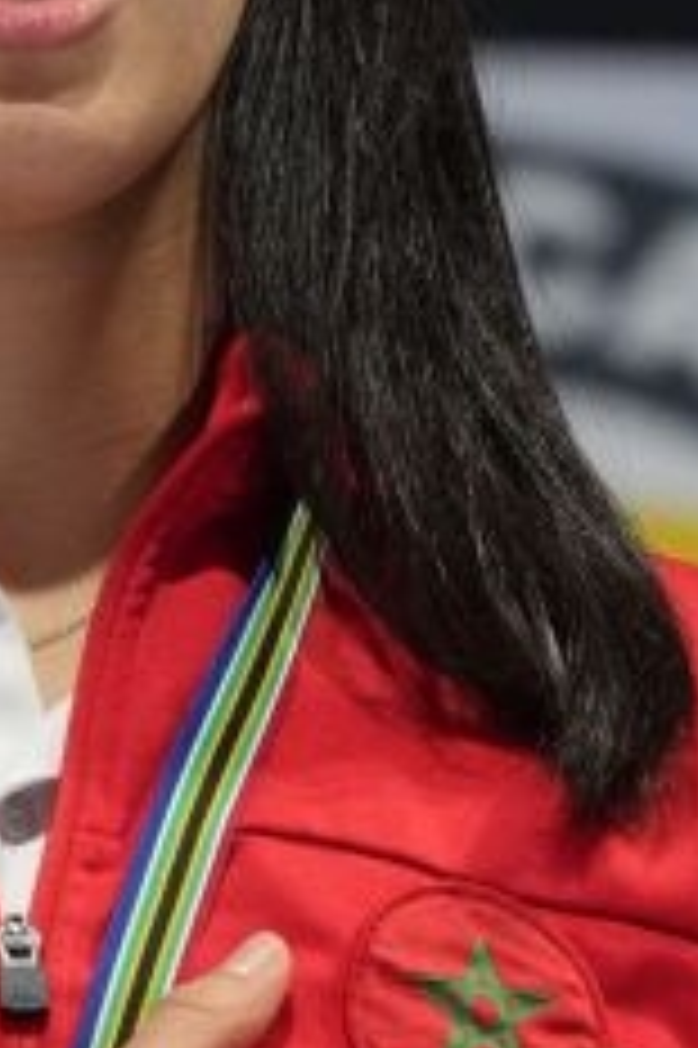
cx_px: 32
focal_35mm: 1031
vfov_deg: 2.0
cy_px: 1035
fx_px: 30027
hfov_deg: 1.3
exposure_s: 1/250
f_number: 2.8
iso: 3200
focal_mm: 200
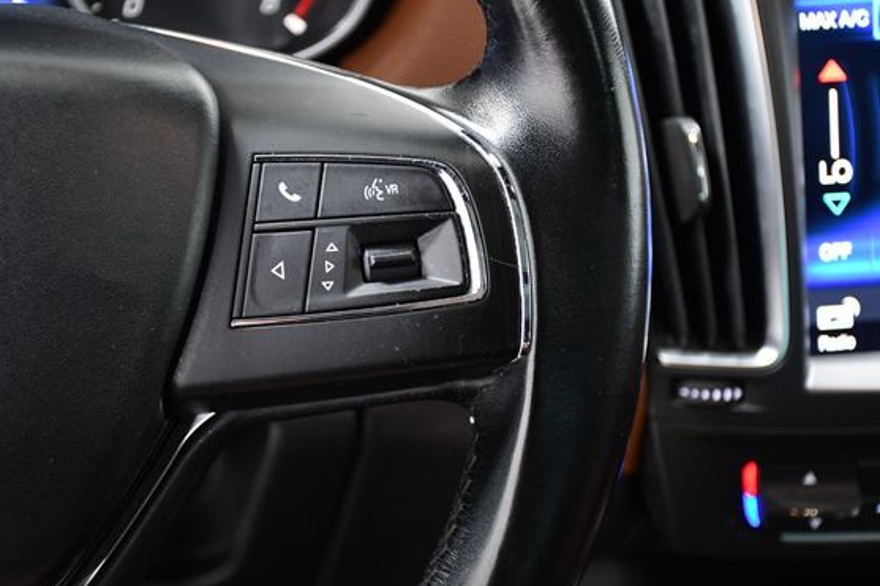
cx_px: 397
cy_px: 325
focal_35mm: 77
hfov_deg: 26.3
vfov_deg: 17.7
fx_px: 1882
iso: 2500
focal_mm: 45
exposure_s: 1/60
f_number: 4.5
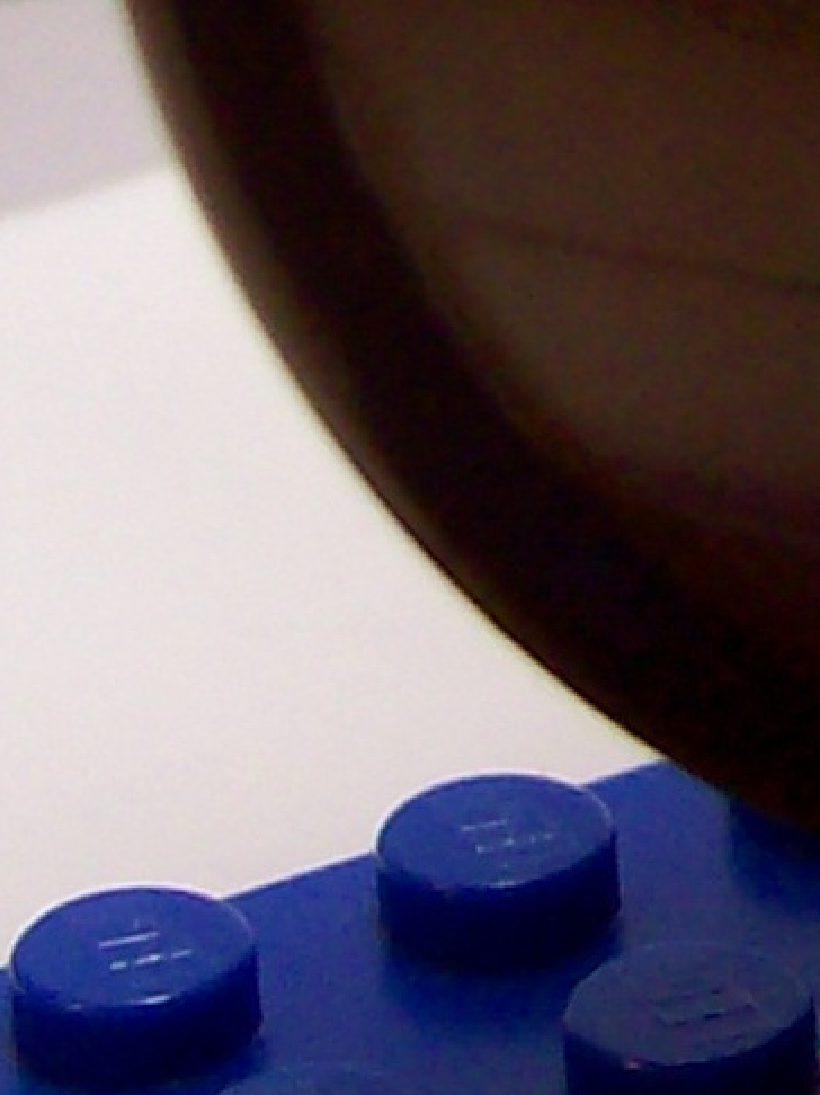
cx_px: 1744
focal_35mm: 211
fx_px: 6670
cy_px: -793
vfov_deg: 9.0
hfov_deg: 6.8
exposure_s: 1/37.3
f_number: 2.7
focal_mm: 6
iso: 80
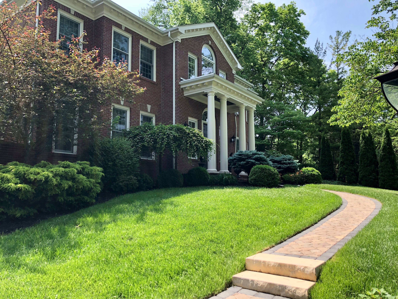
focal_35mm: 28
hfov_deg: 63.4
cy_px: 150
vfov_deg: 49.7
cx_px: 199
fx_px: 322
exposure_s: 1/484
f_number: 1.8
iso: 20
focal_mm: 3.99
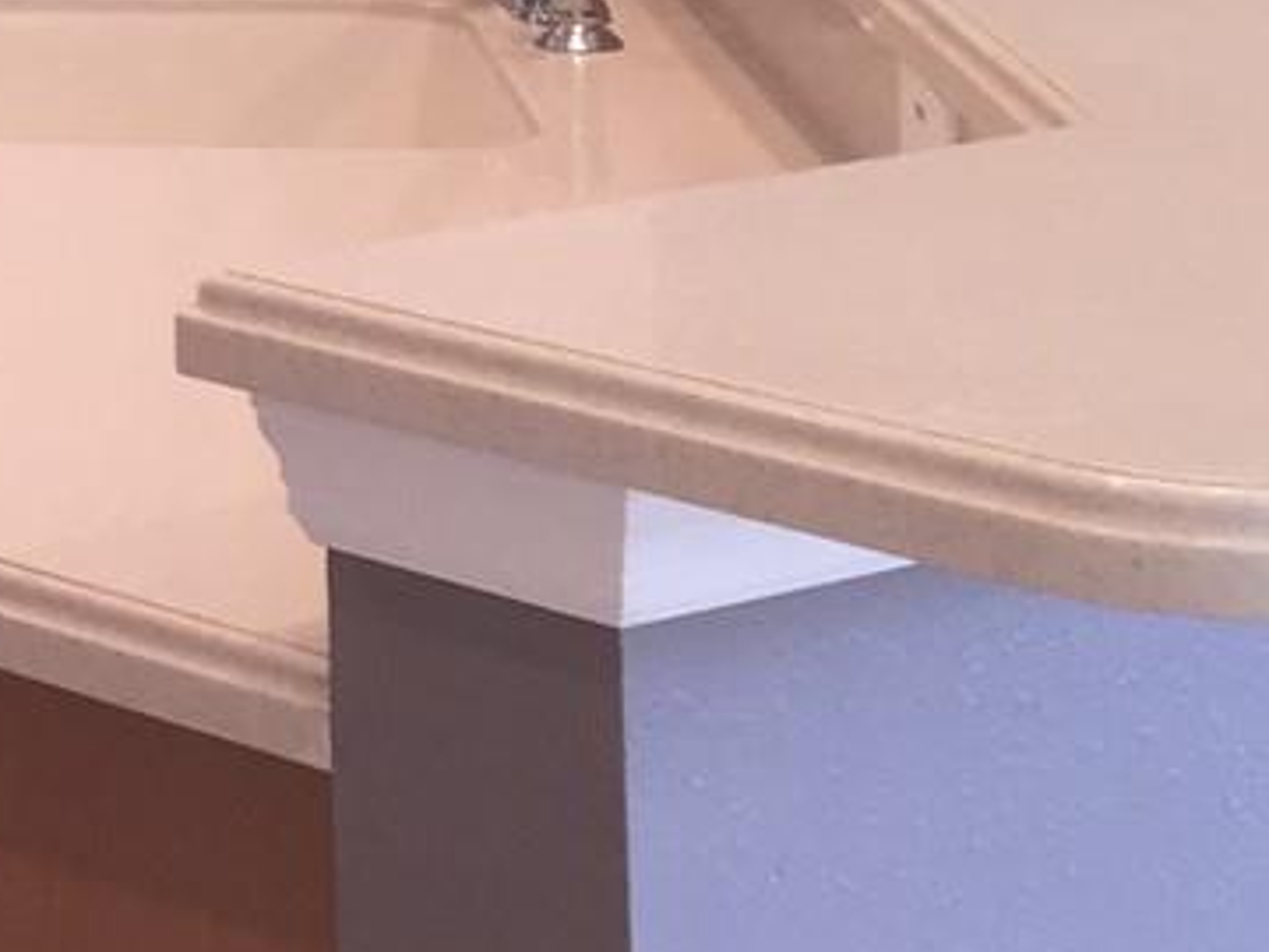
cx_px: -1068
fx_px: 4729
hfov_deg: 13.6
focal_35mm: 129
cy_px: -501
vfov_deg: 11.0
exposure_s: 1/30
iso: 50
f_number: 2.2
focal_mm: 4.15
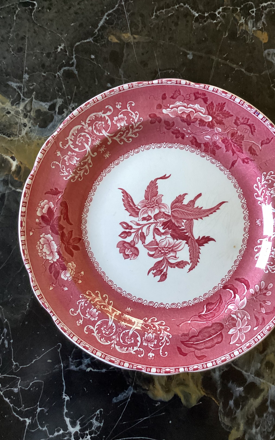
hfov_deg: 38.2
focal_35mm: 33
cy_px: 220
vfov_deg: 58.1
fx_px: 396
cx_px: 164
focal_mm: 3.3
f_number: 2.4
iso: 200
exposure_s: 1/60
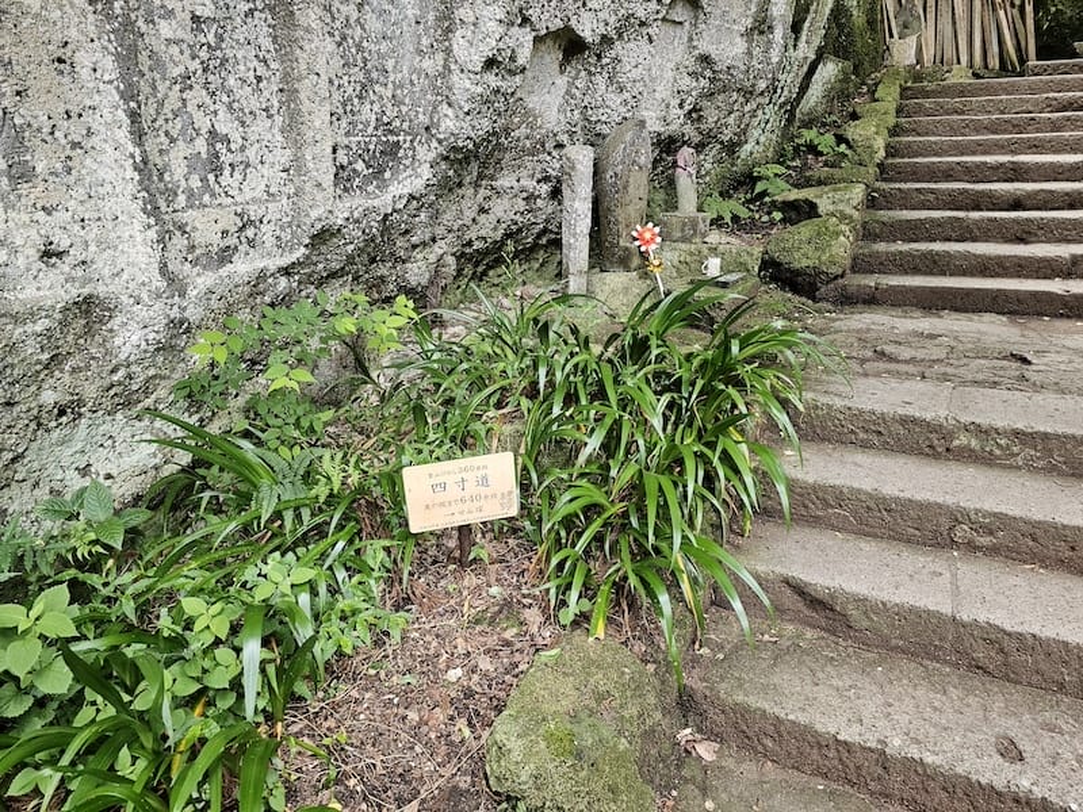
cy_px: 406
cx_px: 542
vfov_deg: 58.9
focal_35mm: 23
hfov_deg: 73.9
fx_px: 720
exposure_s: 1/120
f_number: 1.7
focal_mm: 6.3
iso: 200
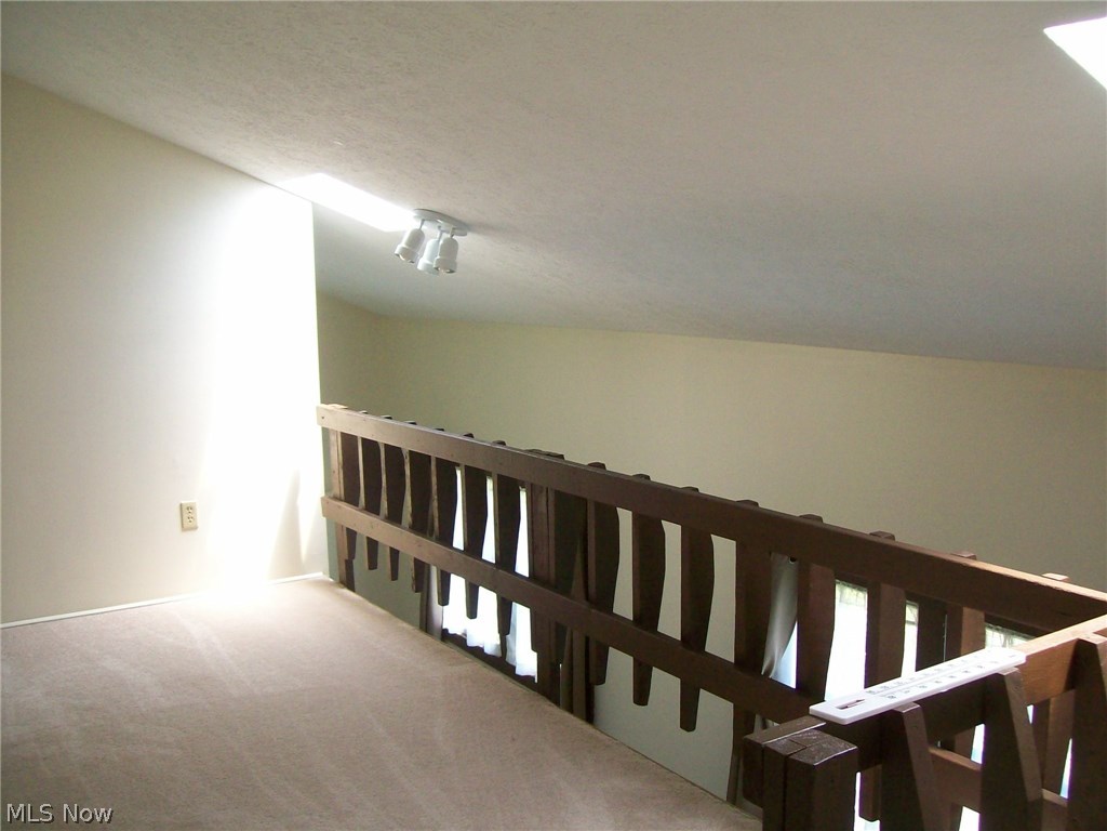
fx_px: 1151
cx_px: 554
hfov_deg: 51.4
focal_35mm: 36
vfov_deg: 39.7
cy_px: 416
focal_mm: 6
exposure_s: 1/96.9
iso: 200
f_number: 2.7
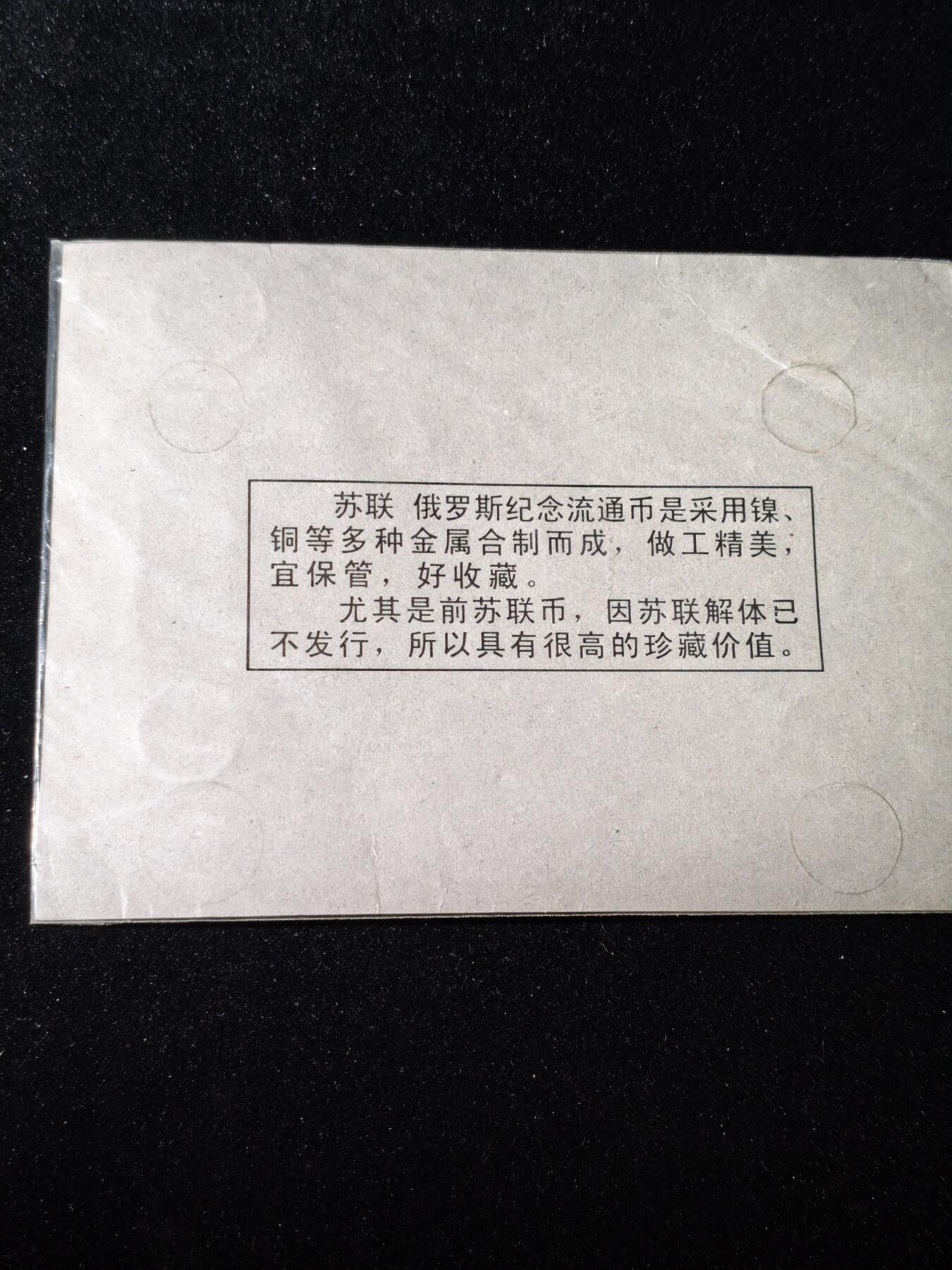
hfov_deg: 29.1
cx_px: 476
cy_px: 635
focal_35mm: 50
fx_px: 1833
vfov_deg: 38.2
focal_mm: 5.85
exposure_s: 1/100
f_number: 1.63
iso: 160
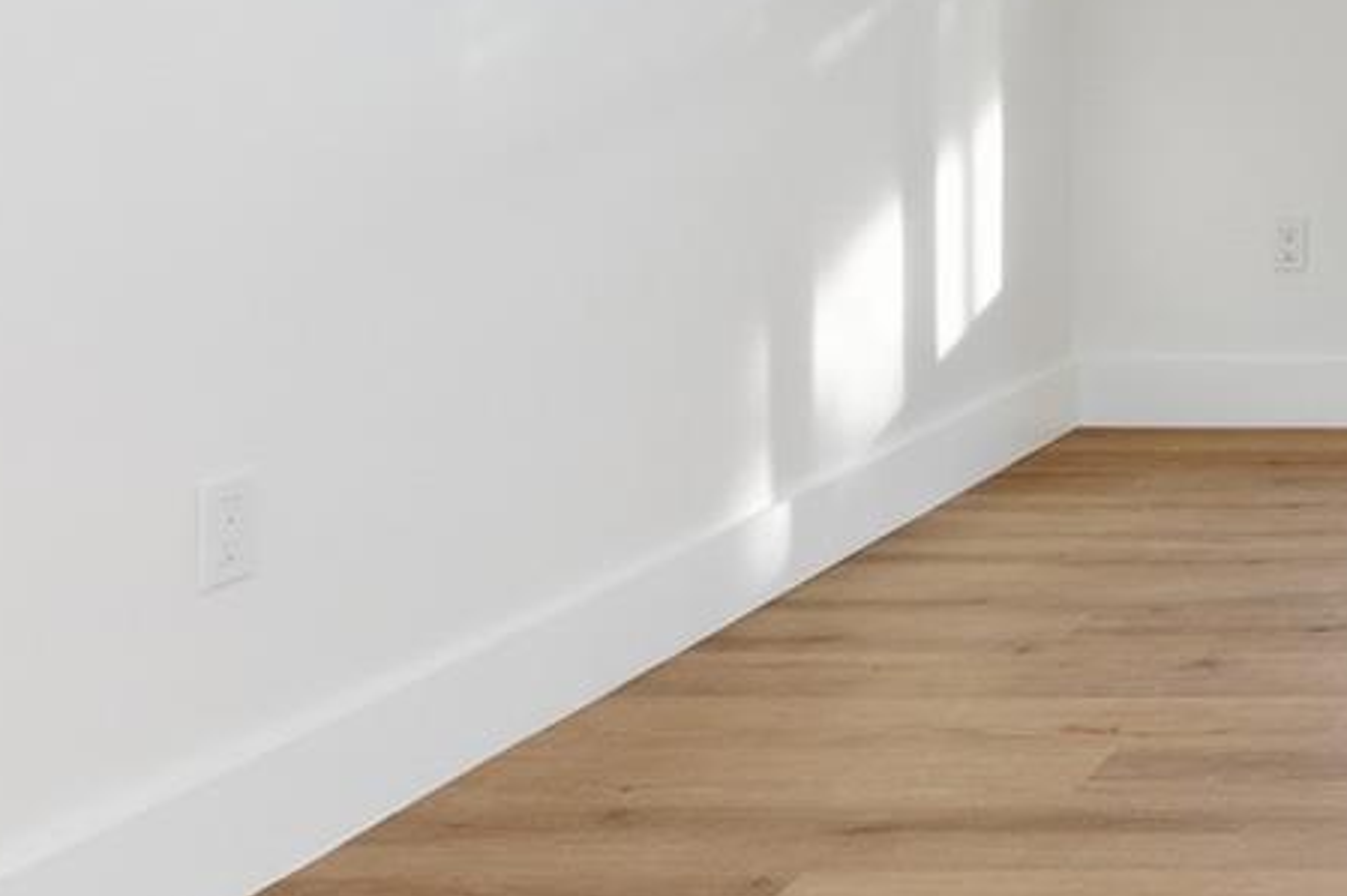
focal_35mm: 57
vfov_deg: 22.5
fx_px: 2132
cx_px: 1971
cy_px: -72
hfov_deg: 26.4
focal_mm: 16
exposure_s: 1/60
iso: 250
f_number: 9
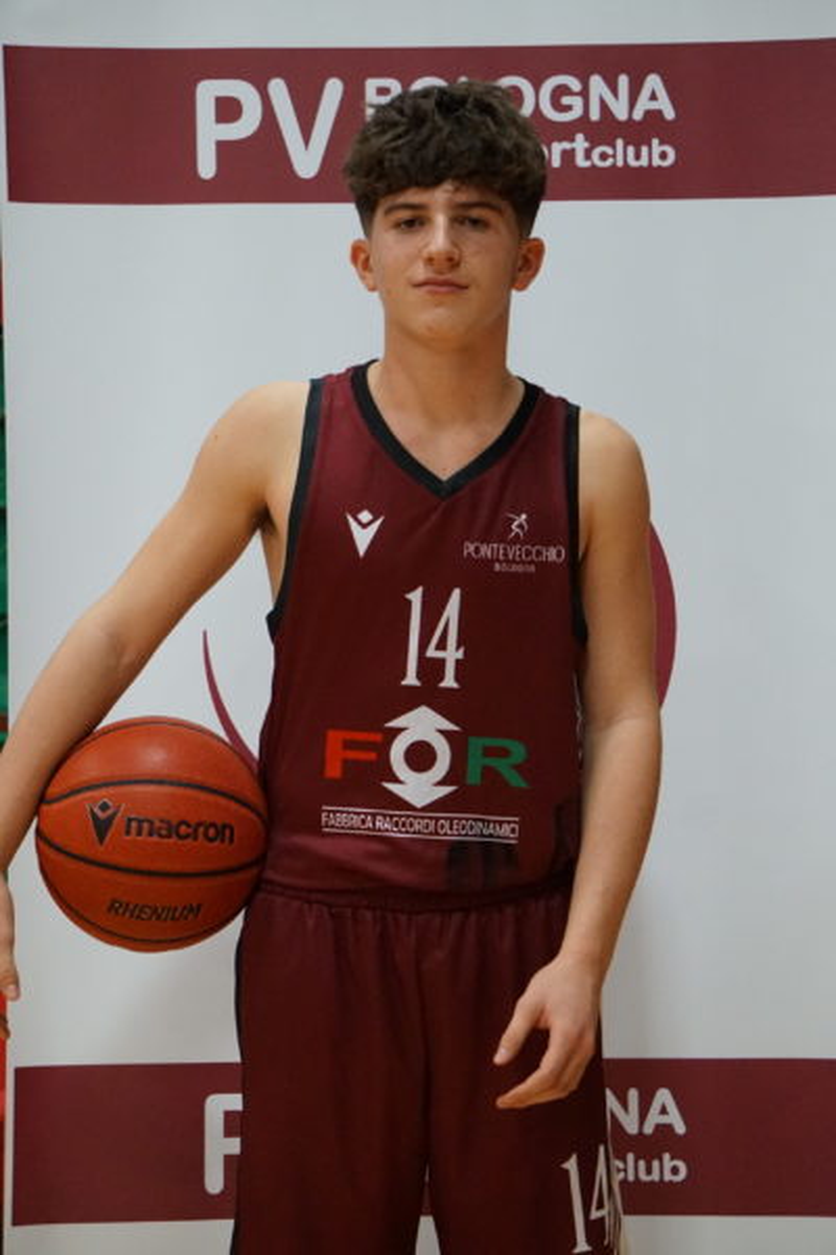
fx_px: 3344
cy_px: 628
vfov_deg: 21.2
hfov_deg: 14.3
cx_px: 418
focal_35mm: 96
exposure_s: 1/125
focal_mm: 64
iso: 3200
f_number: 4.5
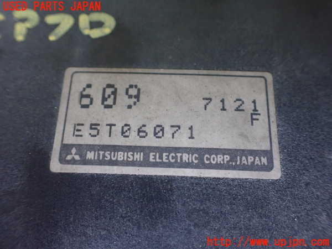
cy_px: 124
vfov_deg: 46.8
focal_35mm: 30
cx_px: 166
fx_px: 288
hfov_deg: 60.0
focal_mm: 5.4
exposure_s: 1/60
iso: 800
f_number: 2.3
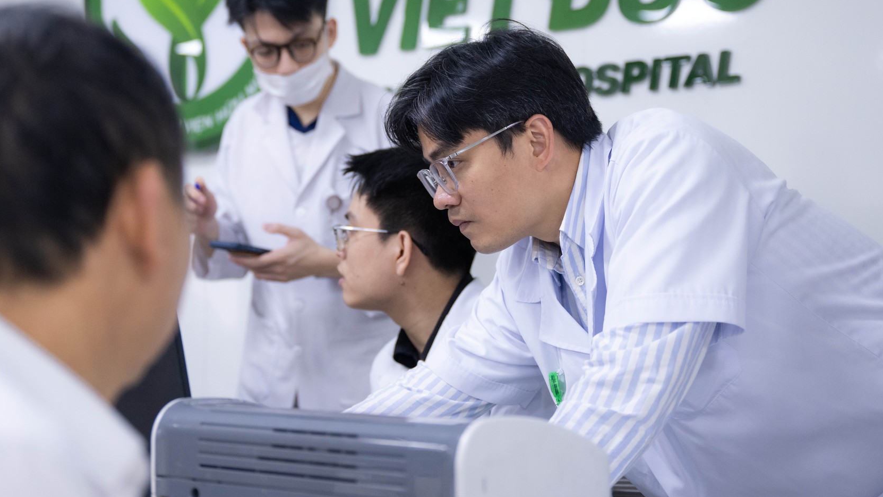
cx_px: 394
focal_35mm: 63
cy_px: 161
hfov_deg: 33.3
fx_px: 1475
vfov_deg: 19.0
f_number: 2.8
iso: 2000
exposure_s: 1/250
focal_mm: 50
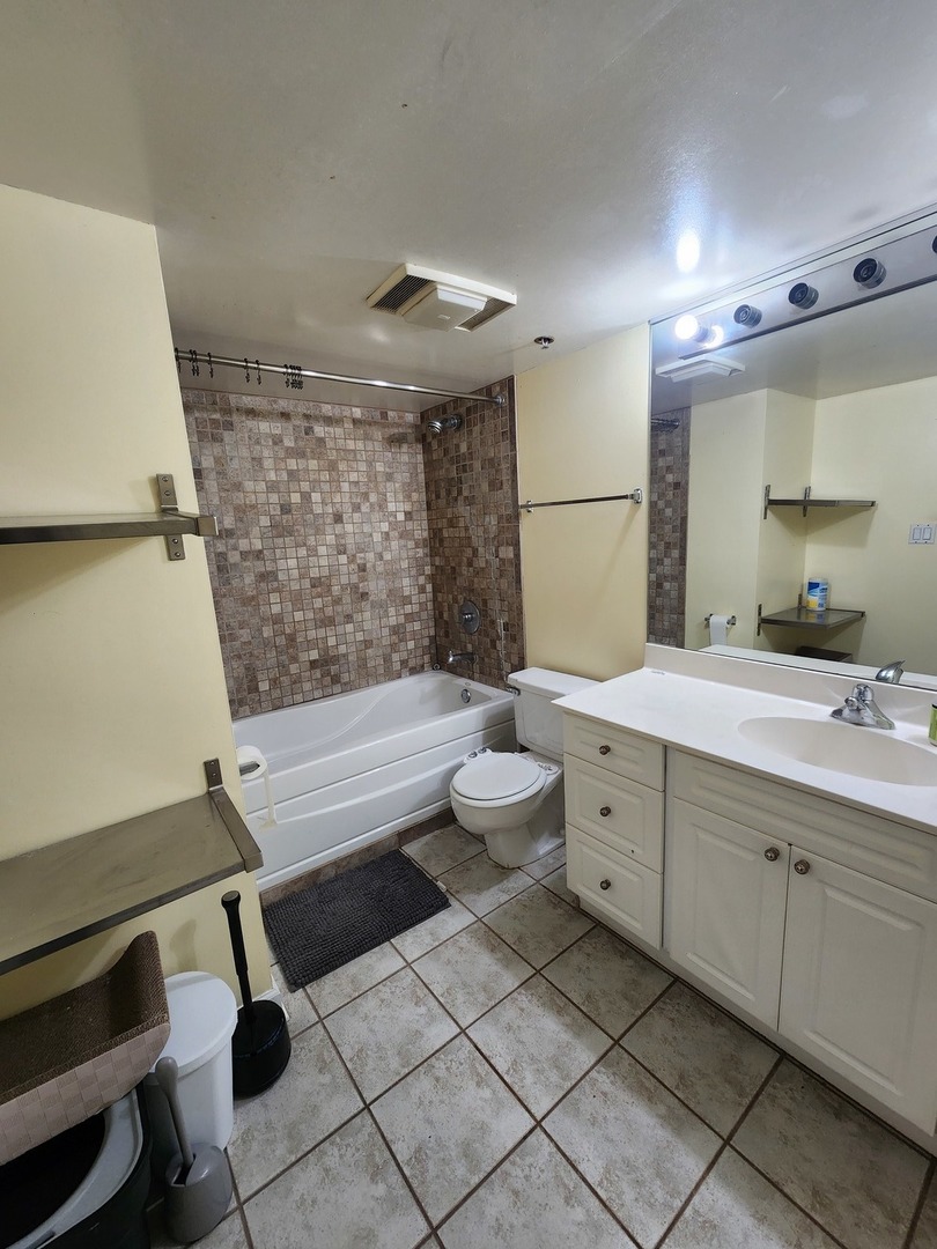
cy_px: 624
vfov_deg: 106.2
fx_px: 469
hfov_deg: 89.9
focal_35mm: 13
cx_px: 468
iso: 200
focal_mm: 2.2
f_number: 2.2
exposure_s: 1/60
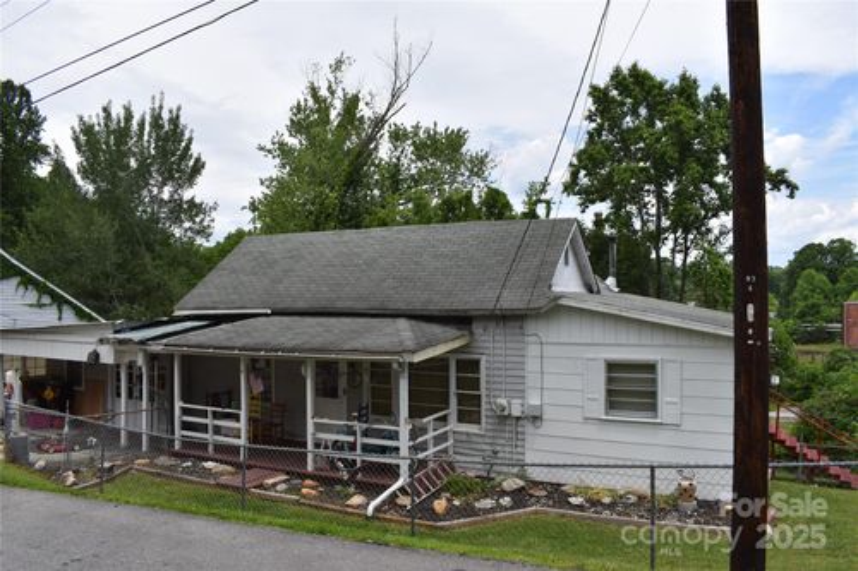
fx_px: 643
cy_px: 286
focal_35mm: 27
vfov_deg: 47.9
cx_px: 429
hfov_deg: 67.4
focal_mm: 18
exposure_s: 1/200
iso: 100
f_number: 11
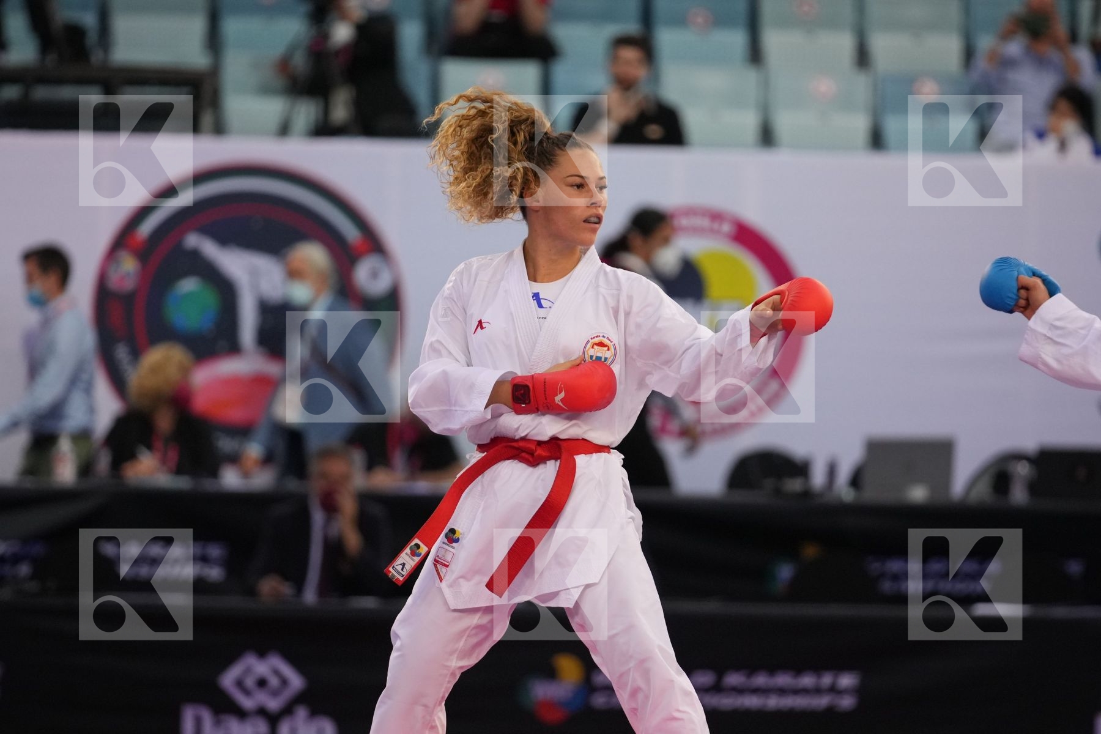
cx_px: 550
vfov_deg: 4.6
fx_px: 9174
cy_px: 367
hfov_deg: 6.9
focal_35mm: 300
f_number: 2.8
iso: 2000
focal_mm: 200
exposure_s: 1/1000
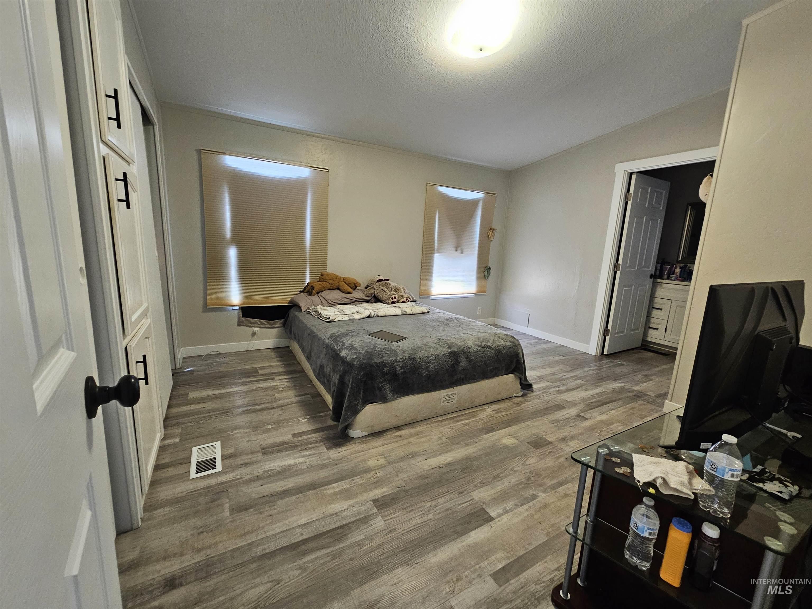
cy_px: 304
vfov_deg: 89.9
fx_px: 305
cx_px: 406
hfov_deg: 106.2
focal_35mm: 13
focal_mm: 2.2
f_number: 2.2
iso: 320
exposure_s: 1/40
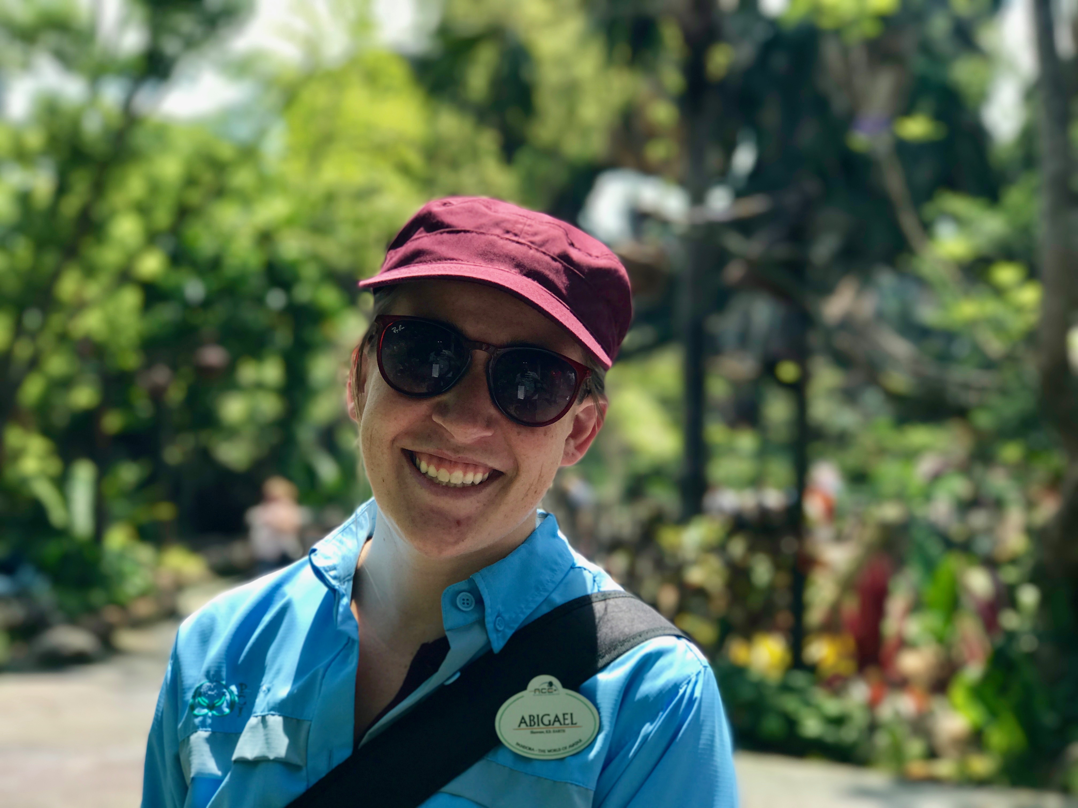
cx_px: 539
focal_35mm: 57
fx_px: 1775
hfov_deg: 33.8
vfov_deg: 25.7
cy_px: 404
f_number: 2.8
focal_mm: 6.6
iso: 20
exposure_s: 1/394
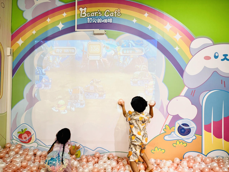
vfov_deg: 56.8
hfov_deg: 71.6
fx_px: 159
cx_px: 114
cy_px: 86
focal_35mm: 24
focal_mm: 6.76
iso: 160
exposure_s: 1/120
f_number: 1.78
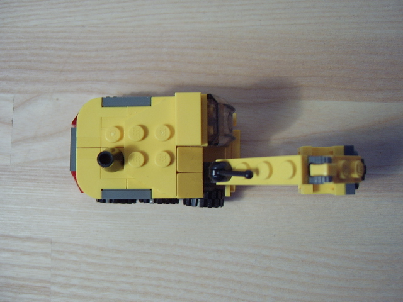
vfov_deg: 45.4
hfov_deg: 58.4
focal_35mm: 31
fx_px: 361
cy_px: 151
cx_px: 202
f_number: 2.7
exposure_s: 1/21
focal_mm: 8.13
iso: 100
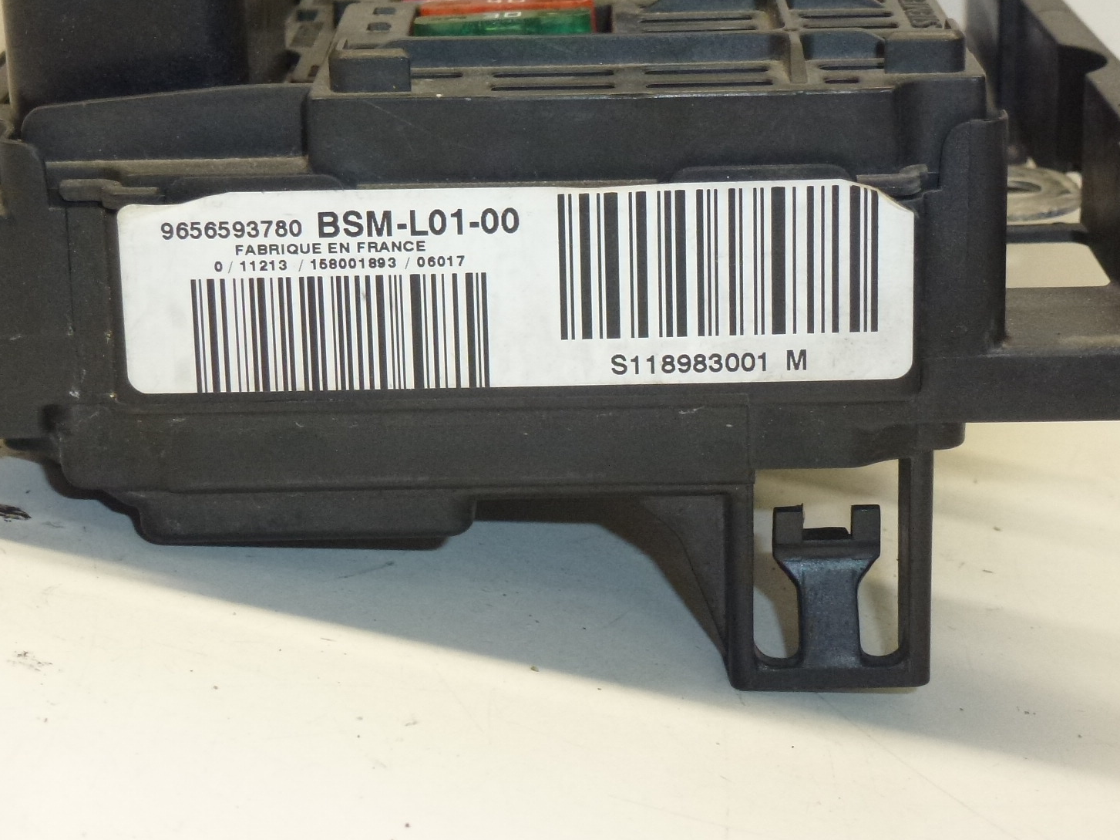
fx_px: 2782
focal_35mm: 86
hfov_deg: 22.8
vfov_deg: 17.1
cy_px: 305
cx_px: 547
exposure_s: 1/100
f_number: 4.5
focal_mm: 10.9
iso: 400
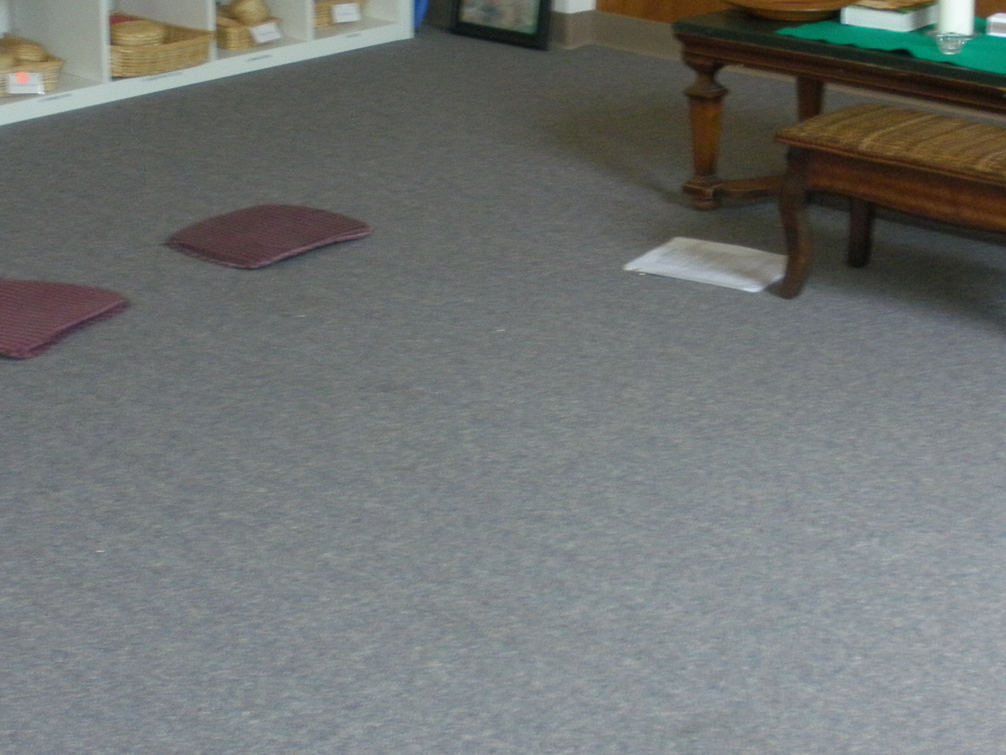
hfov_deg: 26.4
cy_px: 320
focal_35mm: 73
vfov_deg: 20.2
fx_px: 2122
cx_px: 720
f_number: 3.5
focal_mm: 6.3
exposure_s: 1/30
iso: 250
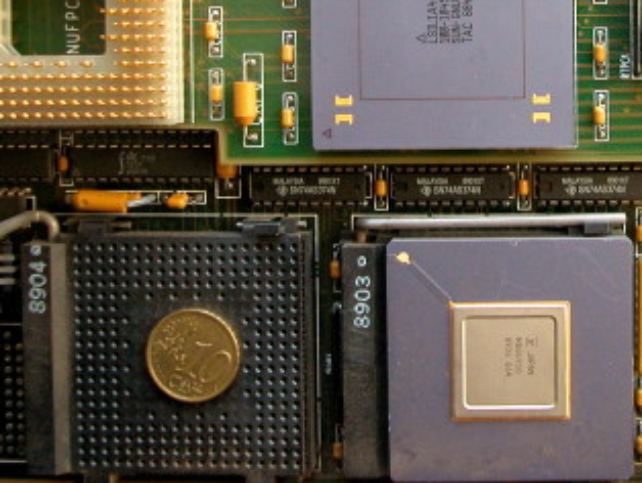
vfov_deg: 25.0
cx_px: 507
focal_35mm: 57
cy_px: 51
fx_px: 1058
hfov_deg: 32.9
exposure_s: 1/45.6
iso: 200
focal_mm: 7.1
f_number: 2.8
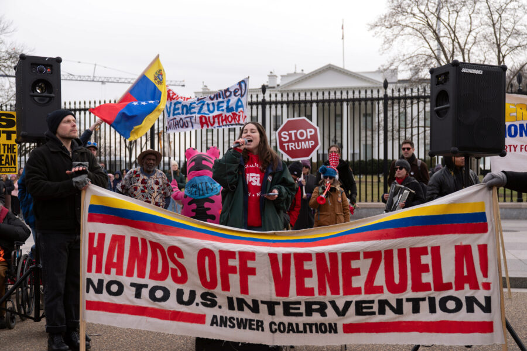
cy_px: 176
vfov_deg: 33.4
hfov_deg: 48.5
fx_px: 586
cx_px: 264
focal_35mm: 40
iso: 100
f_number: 3.5
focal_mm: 40
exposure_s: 1/250
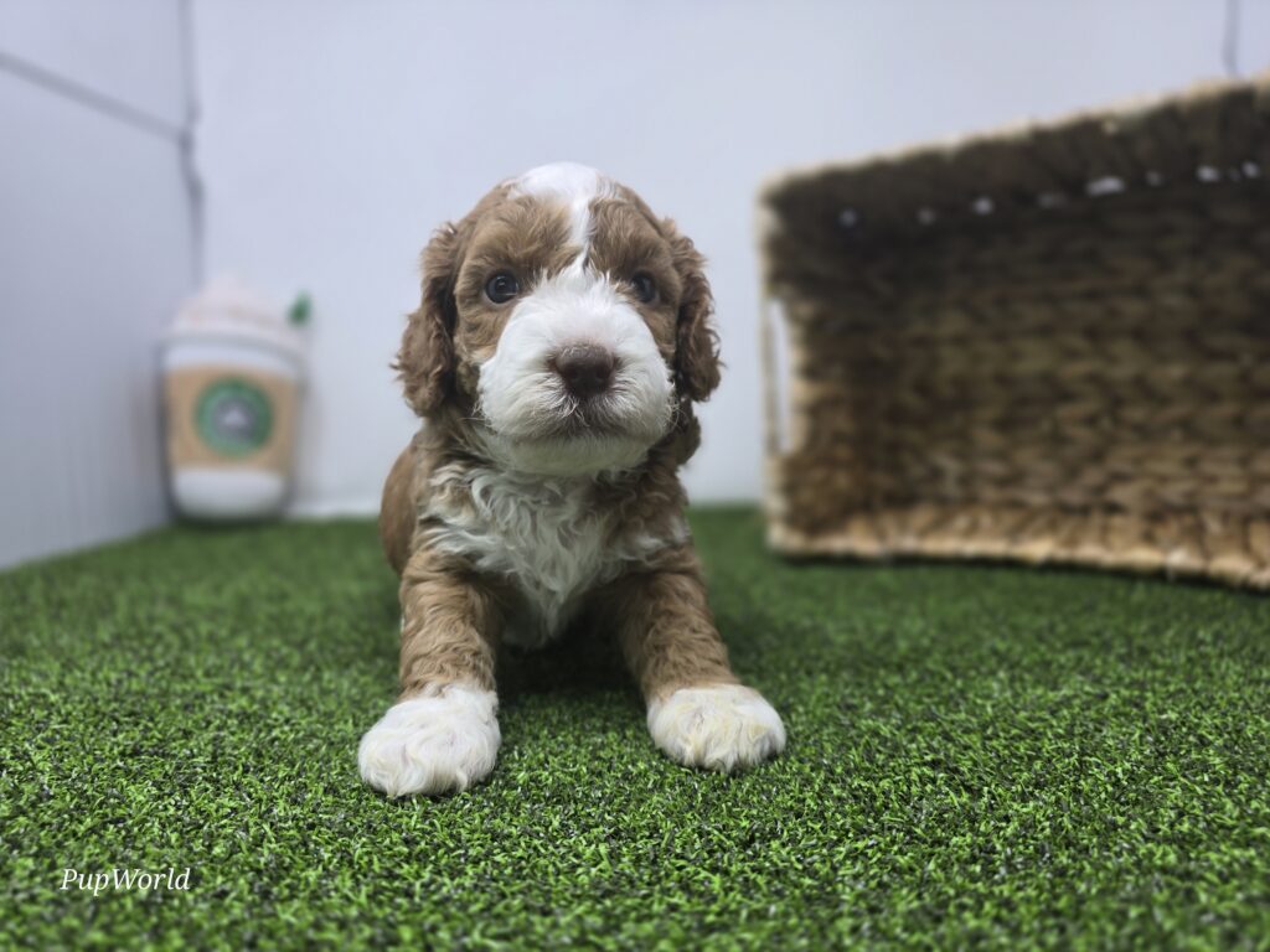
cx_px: 635
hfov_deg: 73.9
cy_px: 476
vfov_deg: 58.9
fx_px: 844
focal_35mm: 23
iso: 64
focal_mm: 6.3
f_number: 1.7
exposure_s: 1/120
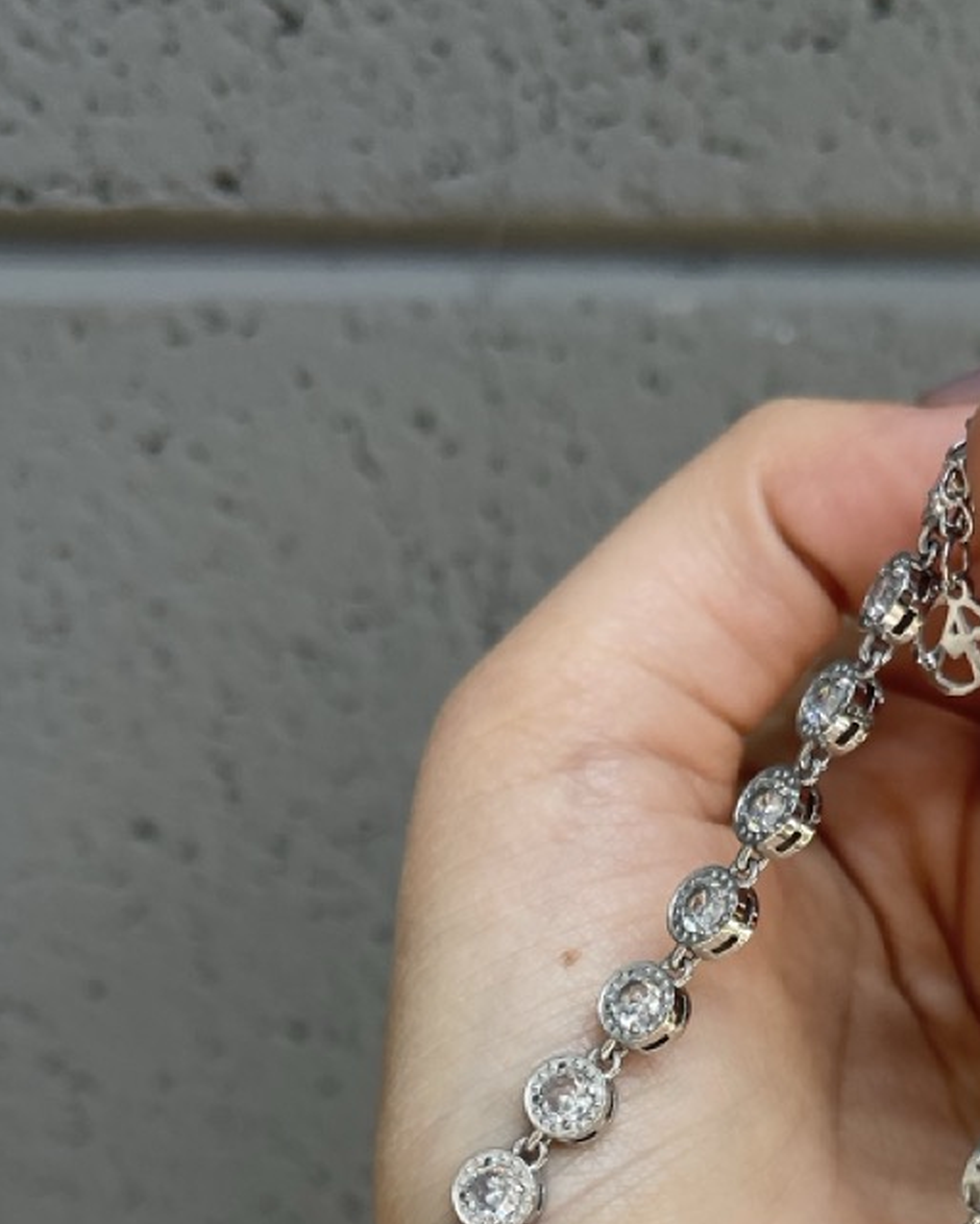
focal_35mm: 49
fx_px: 1776
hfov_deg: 30.4
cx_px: 721
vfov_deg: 35.3
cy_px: 1149
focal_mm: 5.1
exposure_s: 1/117
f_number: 1.6
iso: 125
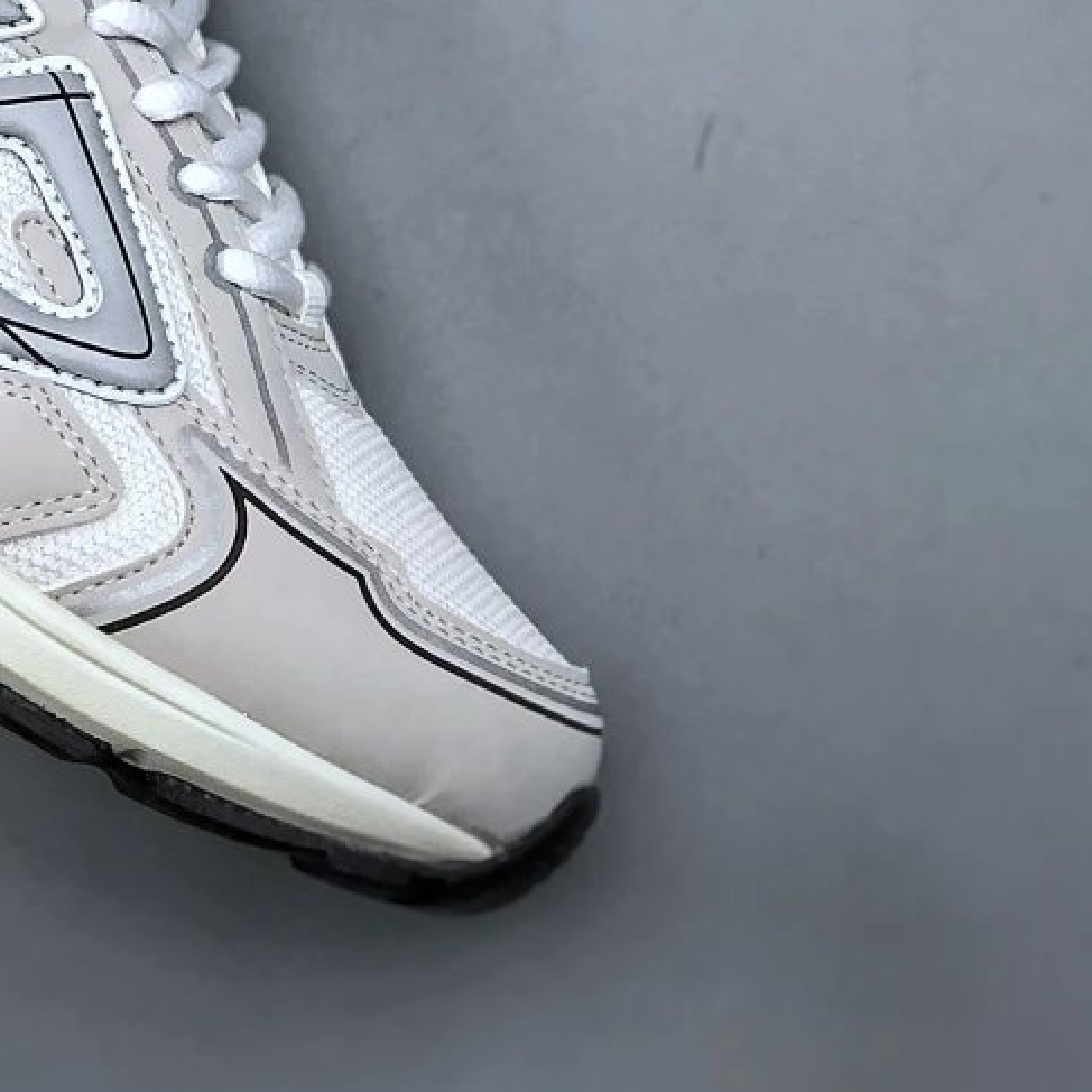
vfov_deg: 11.4
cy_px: -350
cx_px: -78
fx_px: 5318
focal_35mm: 149
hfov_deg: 11.6
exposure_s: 1/100
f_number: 2.8
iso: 32
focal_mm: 6.6
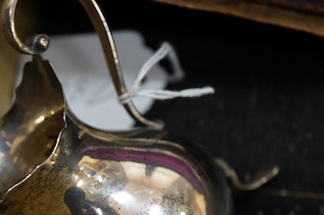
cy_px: 184
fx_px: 990
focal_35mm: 110
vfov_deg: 12.4
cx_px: 114
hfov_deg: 18.6
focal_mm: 30
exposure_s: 1/125
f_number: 3.5
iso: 1600
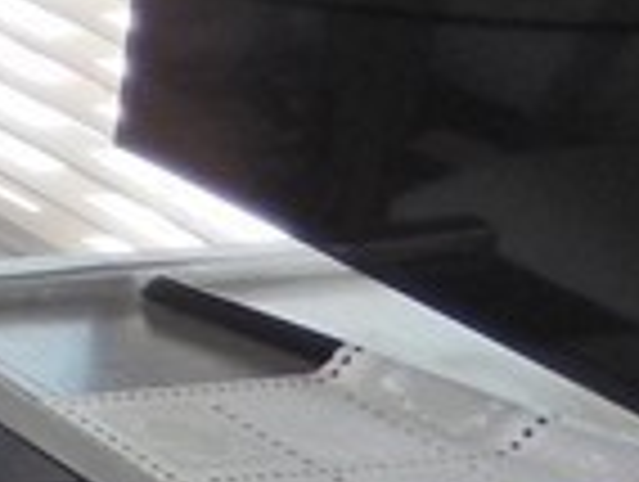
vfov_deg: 7.9
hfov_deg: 8.8
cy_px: -487
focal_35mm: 180
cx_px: -1323
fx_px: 3328
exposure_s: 1/80
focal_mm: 4.5
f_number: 3.4
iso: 125
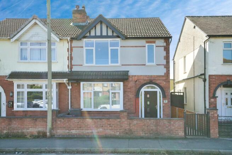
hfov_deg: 60.3
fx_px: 200
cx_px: 116
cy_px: 78
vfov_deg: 42.3
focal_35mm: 31
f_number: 9
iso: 2000
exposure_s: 1/2000
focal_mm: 31
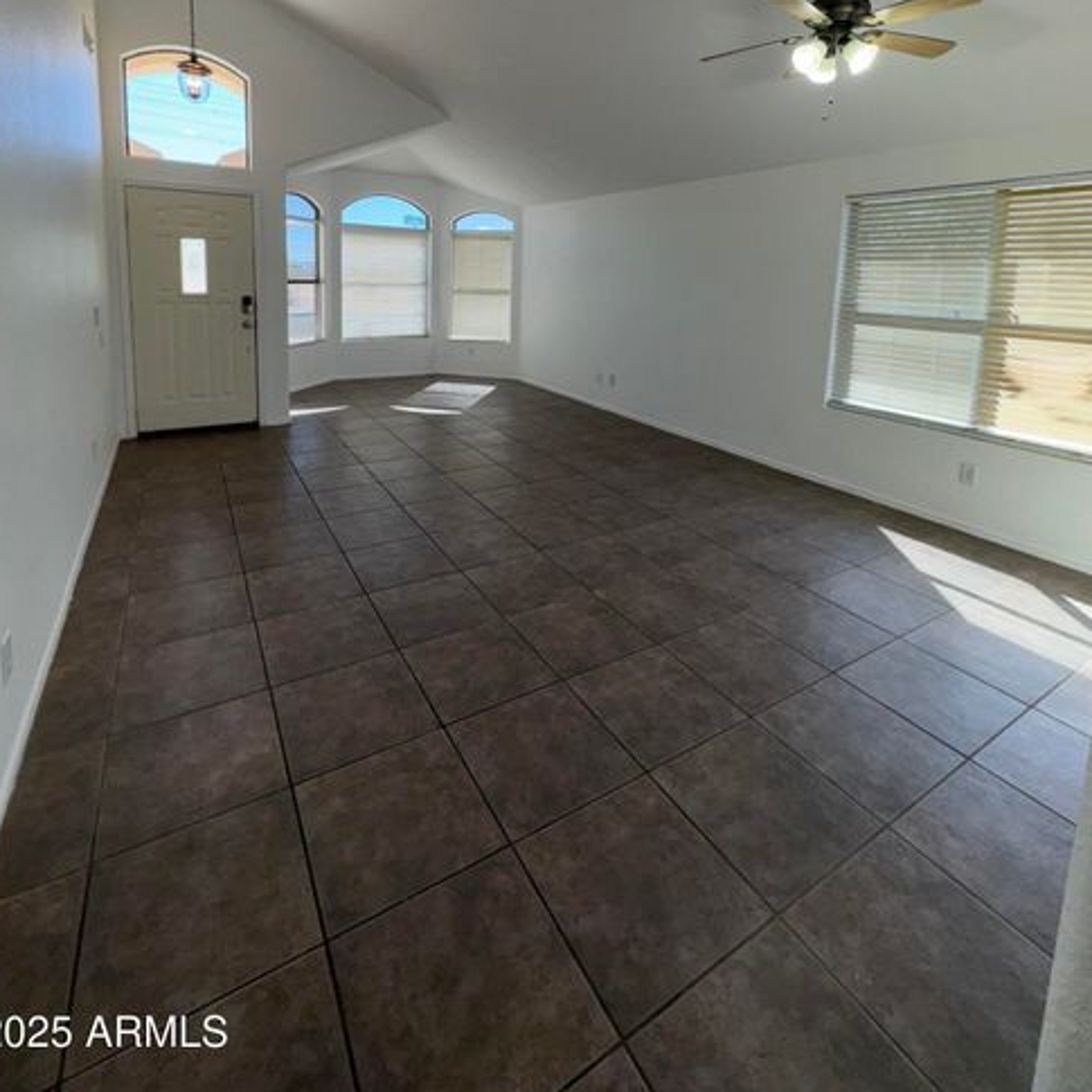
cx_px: 538
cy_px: 350
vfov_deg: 80.7
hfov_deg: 84.0
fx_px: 607
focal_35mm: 17
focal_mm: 2.22
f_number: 2.2
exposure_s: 1/232
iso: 32
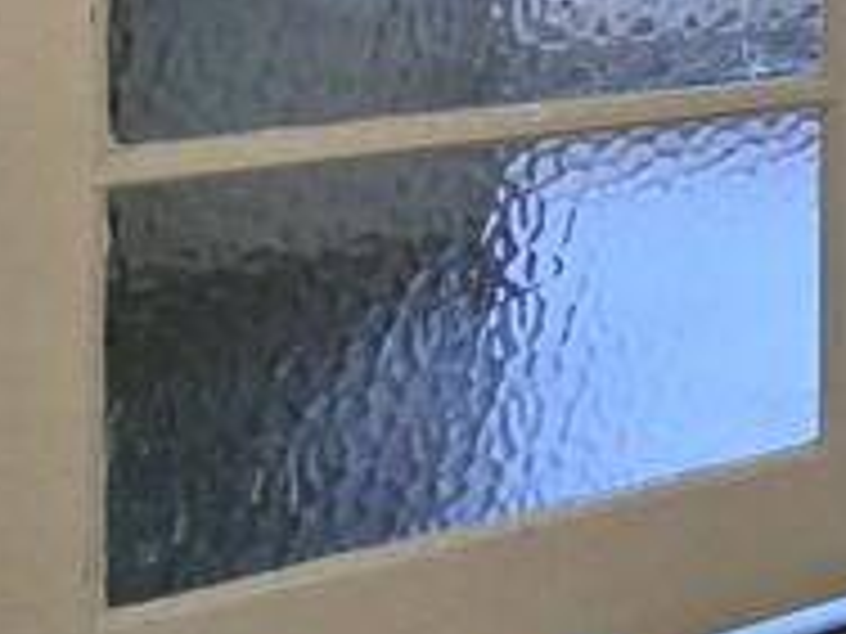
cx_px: 2142
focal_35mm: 69
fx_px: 1686
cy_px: -270
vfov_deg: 19.1
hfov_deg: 14.2
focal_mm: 2.2
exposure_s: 1/182
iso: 50
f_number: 2.2
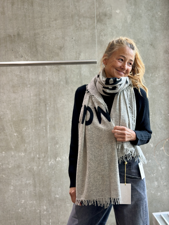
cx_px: 84
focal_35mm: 48
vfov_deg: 39.7
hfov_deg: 30.3
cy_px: 112
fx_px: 312
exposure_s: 1/121
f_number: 1.78
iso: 100
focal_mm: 6.86
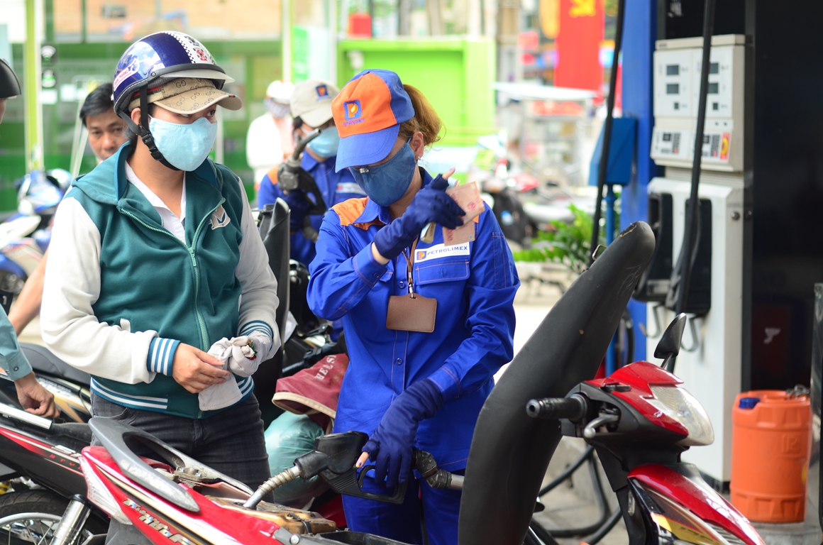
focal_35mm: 75
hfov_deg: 27.0
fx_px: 1711
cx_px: 412
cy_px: 272
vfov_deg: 18.1
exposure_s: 1/160
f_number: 2.2
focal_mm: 50
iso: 160
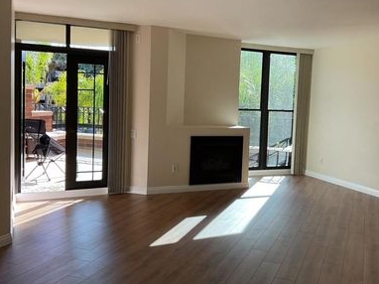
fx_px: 416
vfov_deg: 37.6
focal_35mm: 38
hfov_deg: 48.7
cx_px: 228
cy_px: 126
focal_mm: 3
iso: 16
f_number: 1.8
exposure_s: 1/133
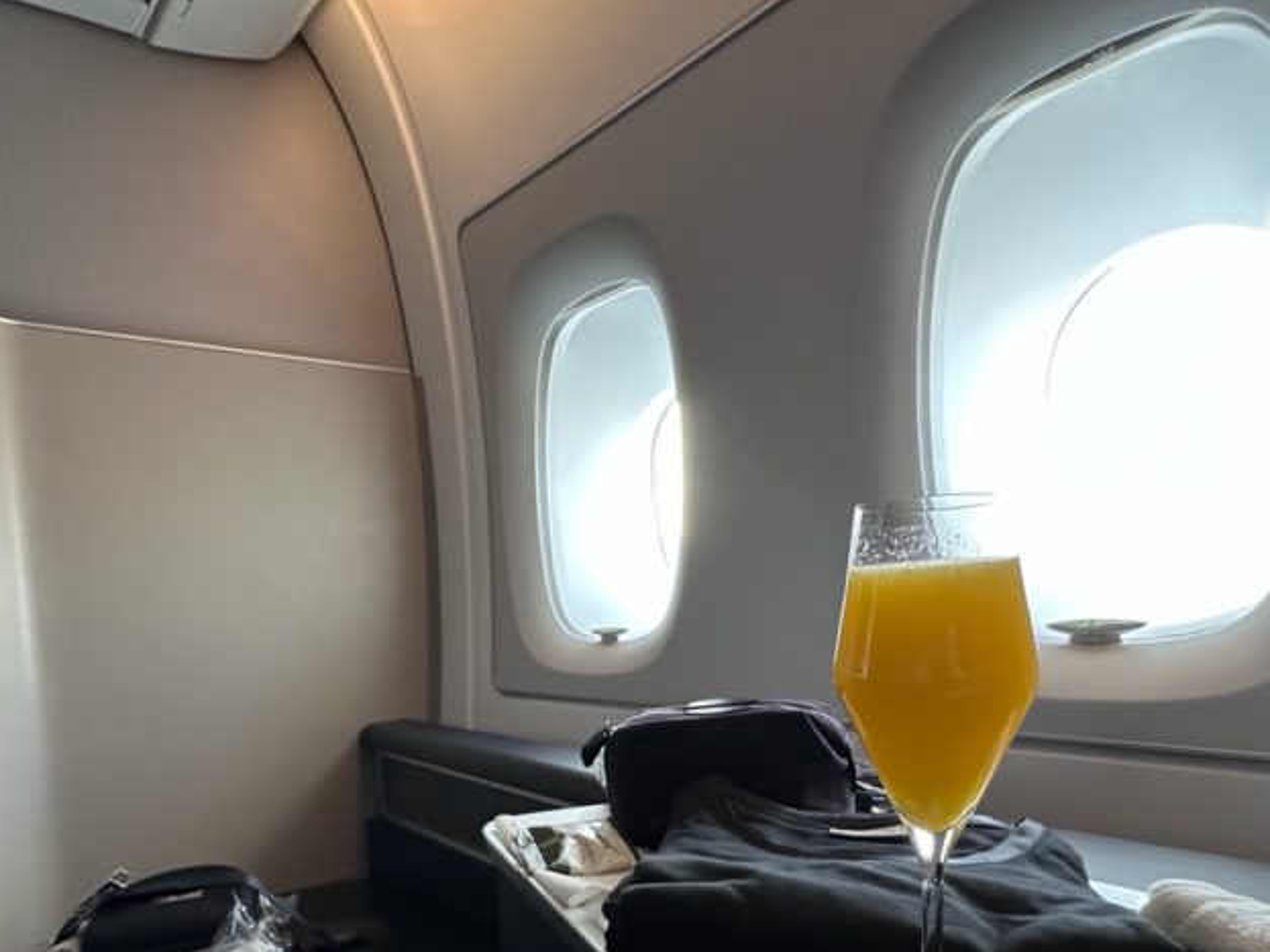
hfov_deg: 73.5
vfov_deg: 57.3
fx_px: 844
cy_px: 650
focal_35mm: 23
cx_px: 536
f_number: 2.2
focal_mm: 2.22
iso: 320
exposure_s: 1/51
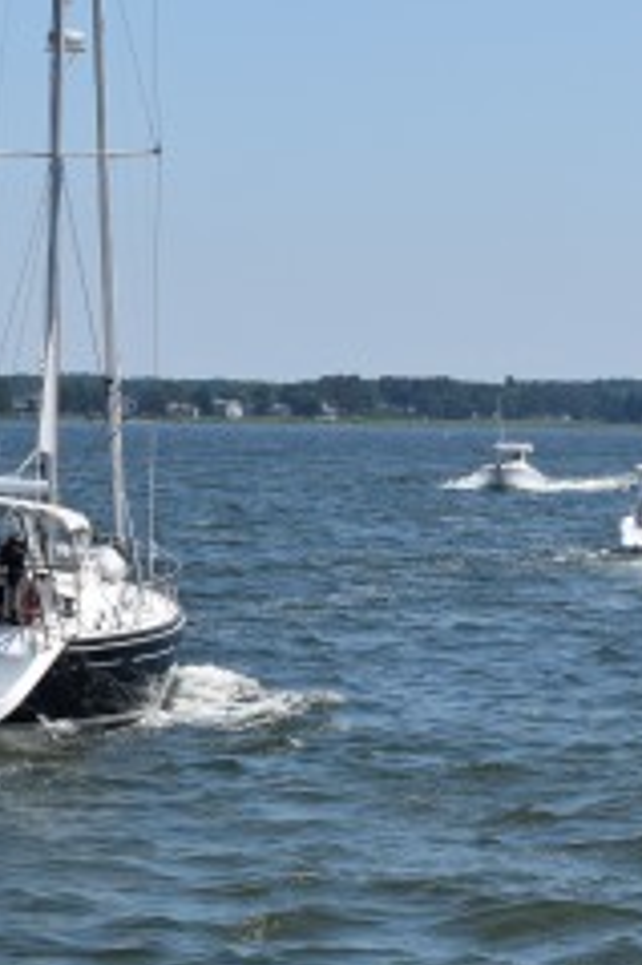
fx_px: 5250
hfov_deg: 7.0
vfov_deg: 10.4
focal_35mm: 196
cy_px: 4
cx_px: 275
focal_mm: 52
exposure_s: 1/500
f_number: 11
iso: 200
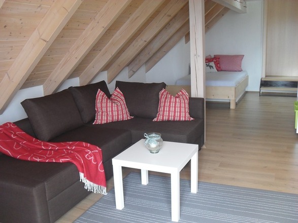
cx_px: 149
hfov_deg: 52.6
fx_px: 301
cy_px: 112
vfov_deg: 40.7
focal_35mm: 35
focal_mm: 6.2
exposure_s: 1/60
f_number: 2.8
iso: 200
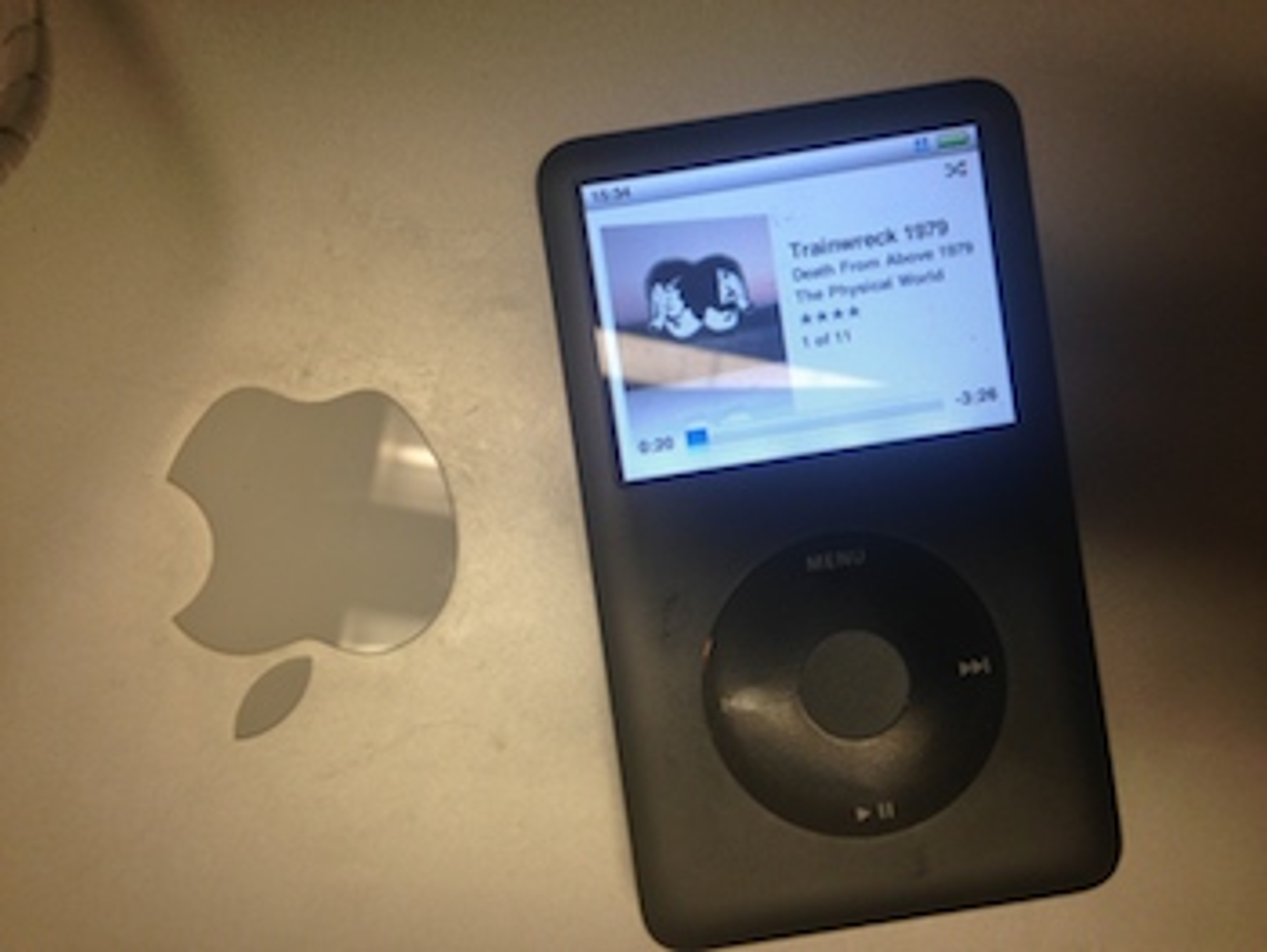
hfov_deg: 55.3
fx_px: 1209
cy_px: 476
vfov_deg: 43.0
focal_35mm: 33
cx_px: 634
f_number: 2.4
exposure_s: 1/40
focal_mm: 4.12
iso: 50
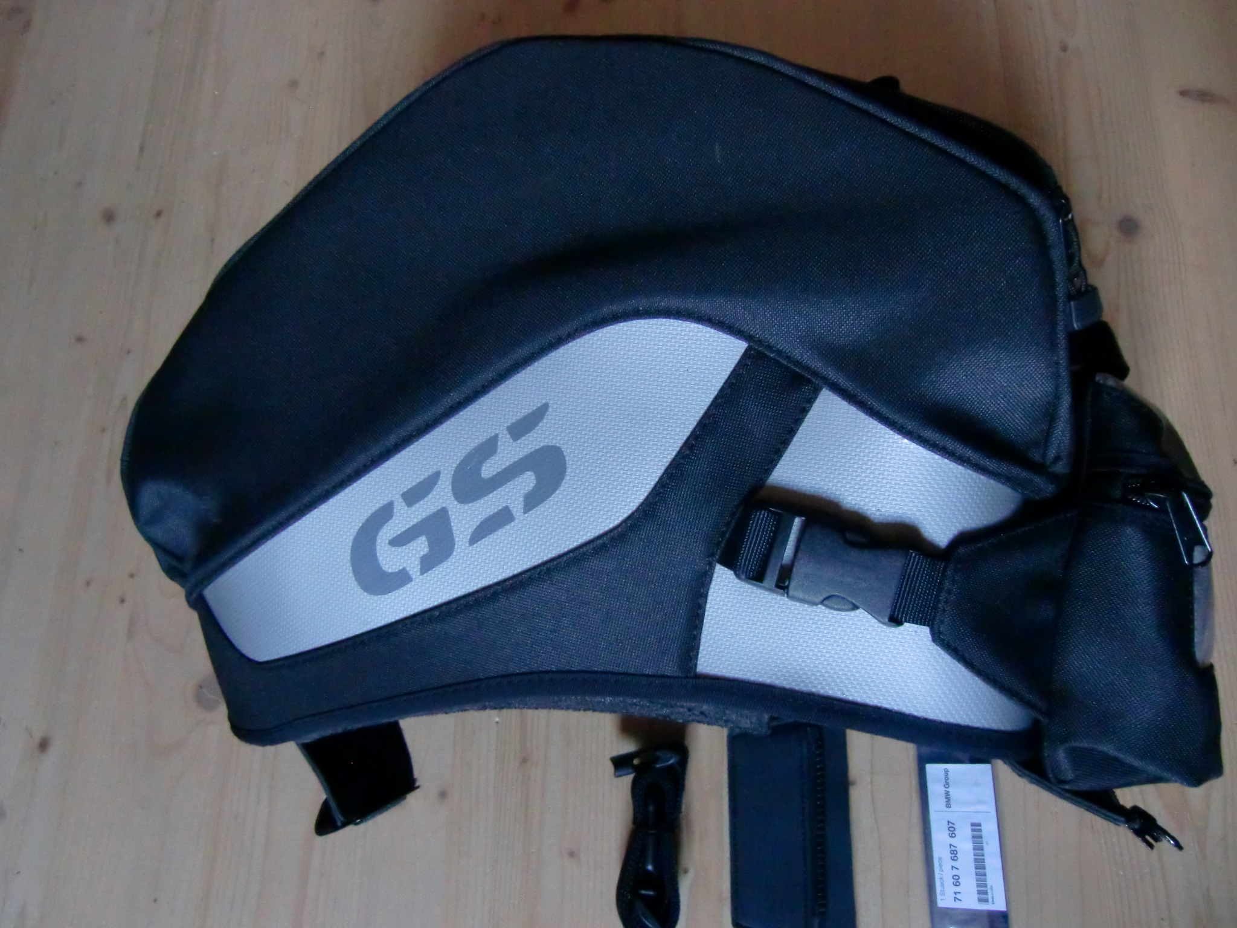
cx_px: 618
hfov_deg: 71.6
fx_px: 858
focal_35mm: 24
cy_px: 464
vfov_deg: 56.8
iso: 800
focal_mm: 4.3
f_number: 3.2
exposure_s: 1/30
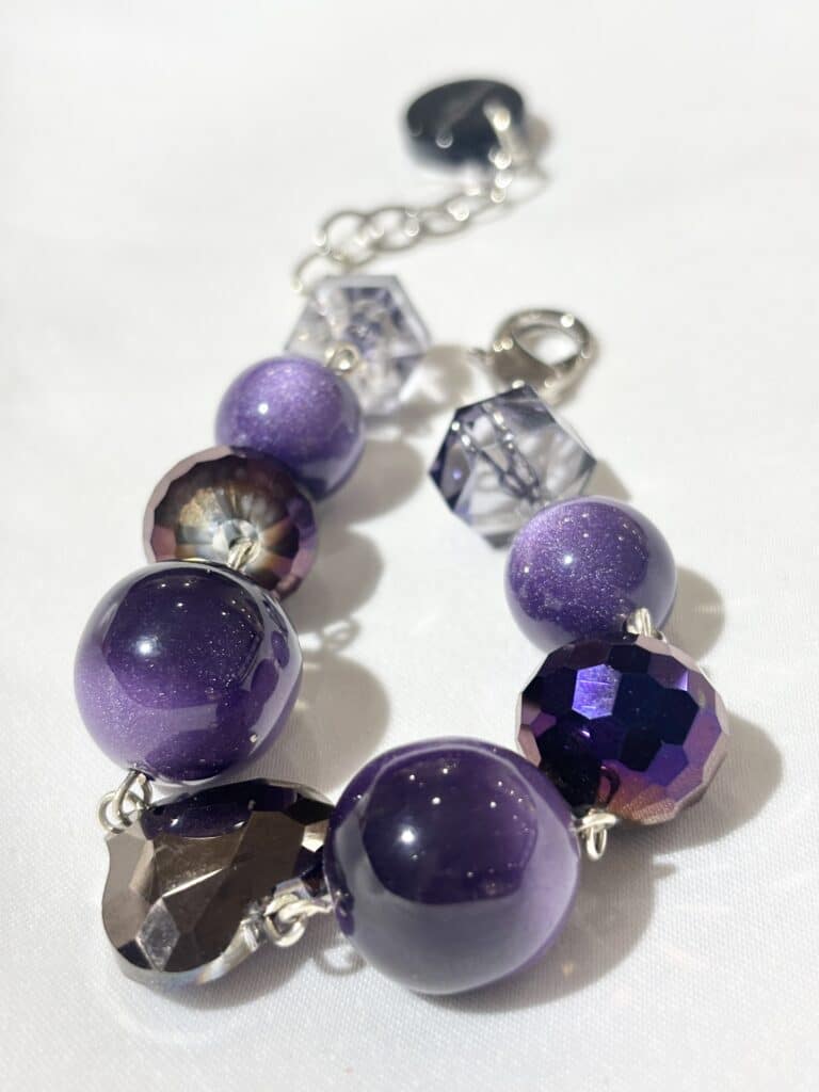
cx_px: 410
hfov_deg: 28.0
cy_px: 546
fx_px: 1640
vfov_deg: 36.8
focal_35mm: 52
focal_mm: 5.96
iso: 32
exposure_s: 1/100
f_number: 1.6
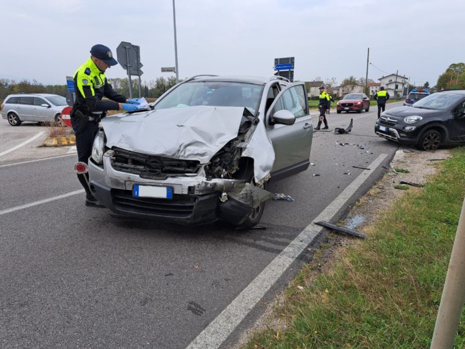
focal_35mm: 24
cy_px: 174
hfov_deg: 71.6
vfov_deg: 56.8
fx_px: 322
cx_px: 232
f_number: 1.8
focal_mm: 5.23
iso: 50
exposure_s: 1/160
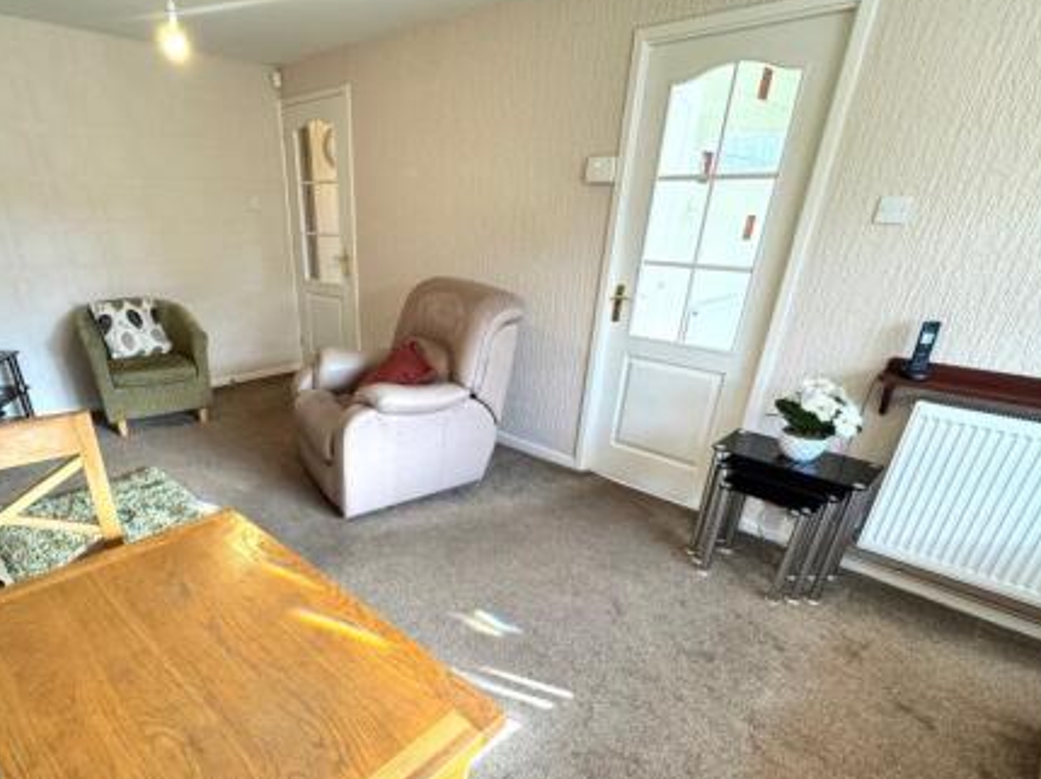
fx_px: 571
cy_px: 492
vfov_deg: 67.5
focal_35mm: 19
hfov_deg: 83.8
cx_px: 425
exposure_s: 1/100
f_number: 2.2
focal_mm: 2.22
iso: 160
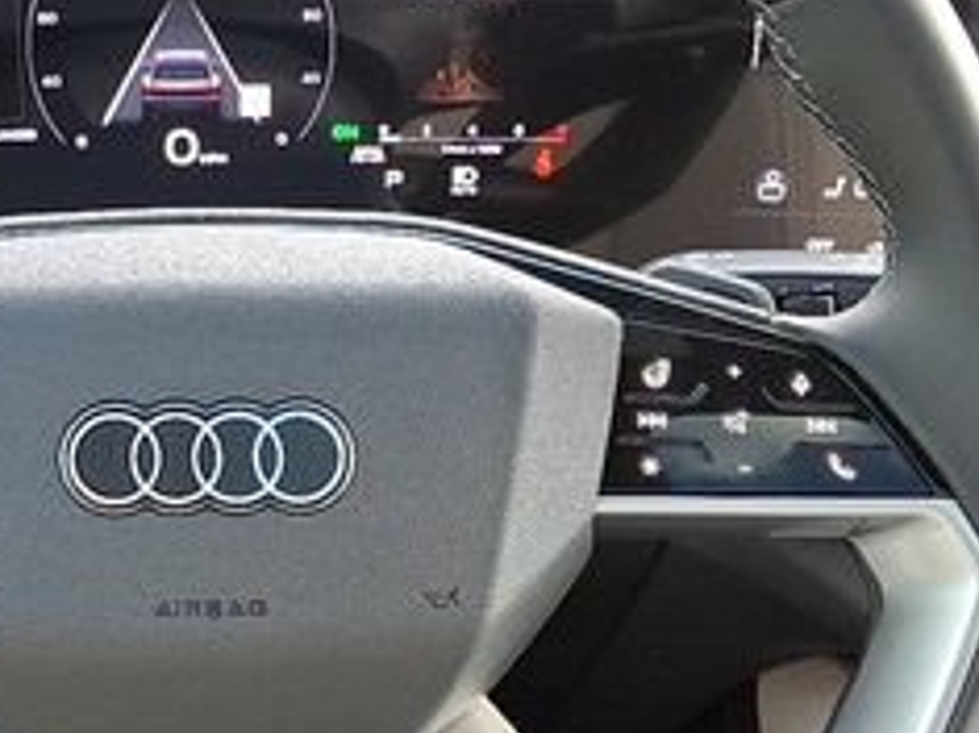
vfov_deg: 21.6
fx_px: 1922
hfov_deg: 28.0
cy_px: 450
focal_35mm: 68
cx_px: 204
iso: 84
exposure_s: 1/100
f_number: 1.8
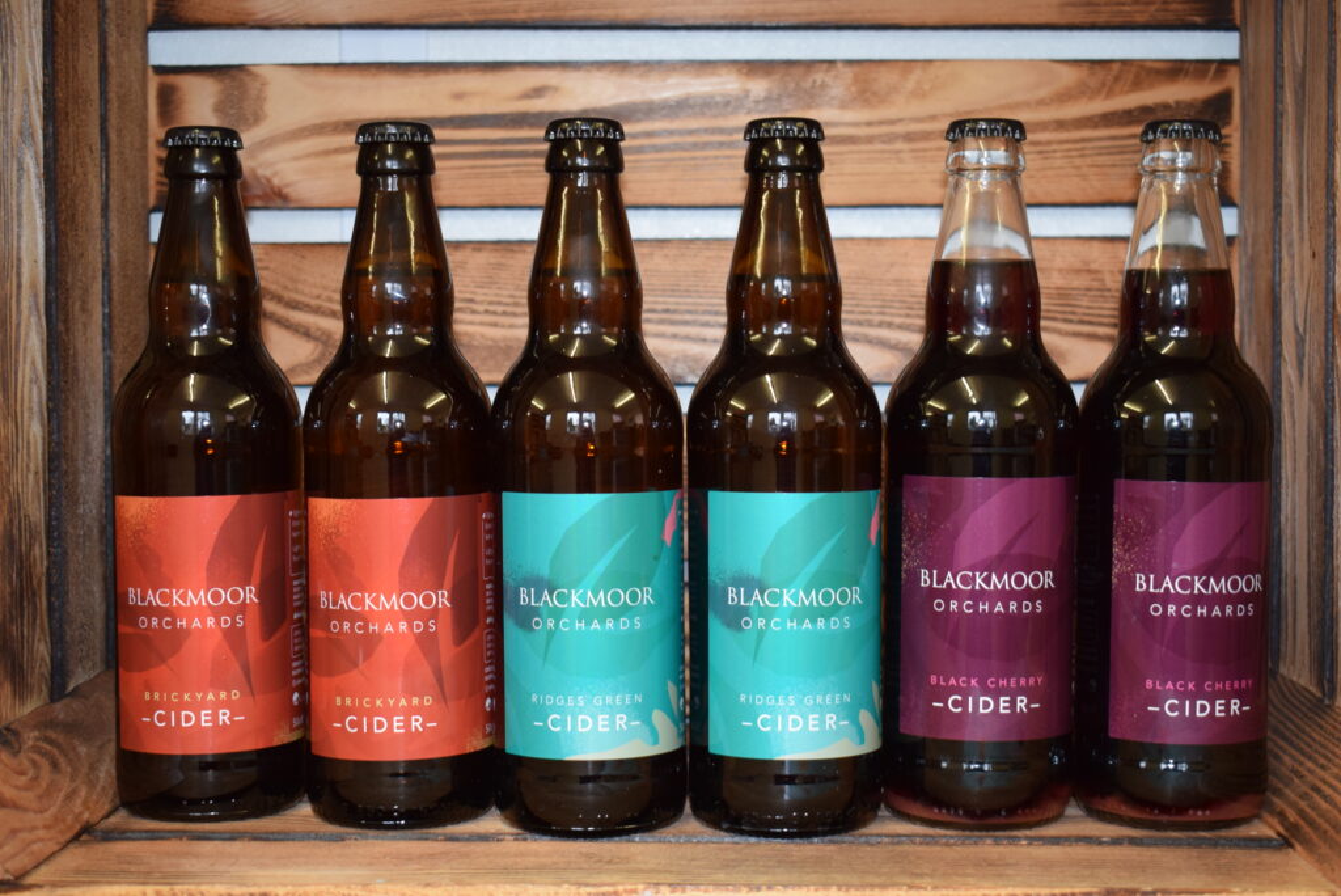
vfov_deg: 23.8
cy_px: 448
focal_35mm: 57
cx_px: 670
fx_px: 2124
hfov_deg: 35.0
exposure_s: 1/60
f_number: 4.8
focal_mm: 38
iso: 900
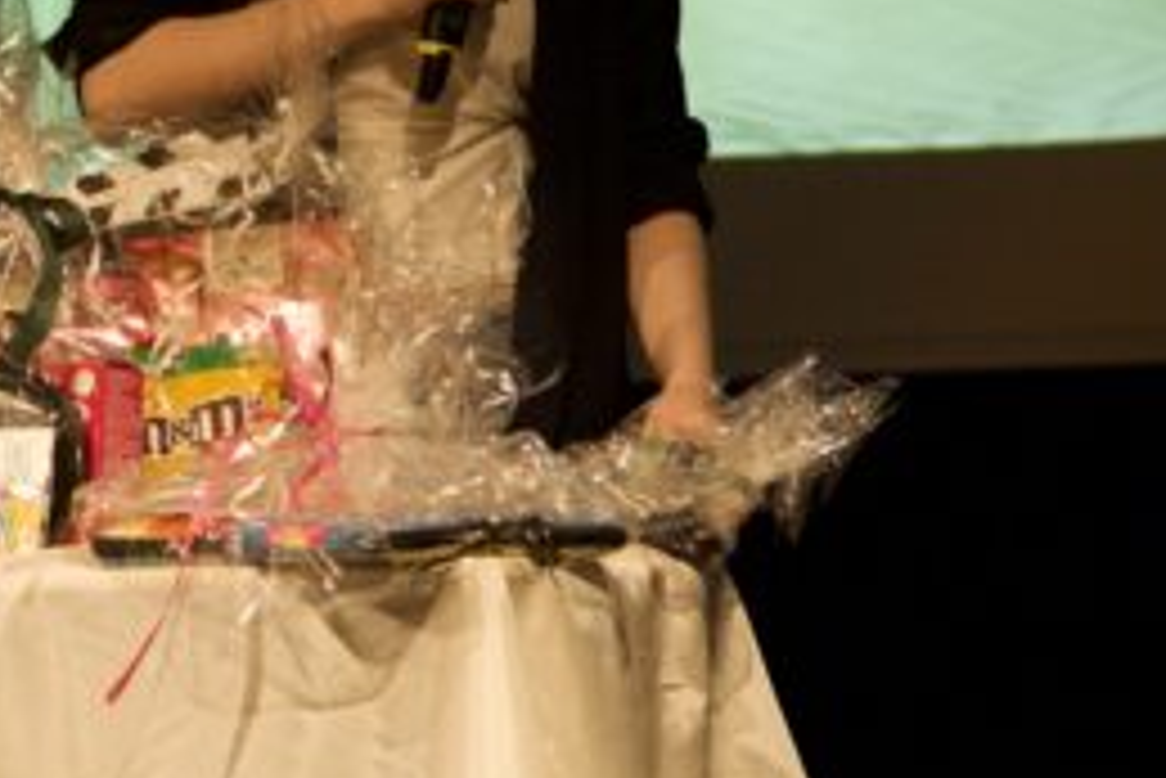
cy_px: 135
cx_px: -32
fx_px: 14194
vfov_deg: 3.1
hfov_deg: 4.7
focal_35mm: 438
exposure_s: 1/80
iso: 1600
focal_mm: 140
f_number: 4.8
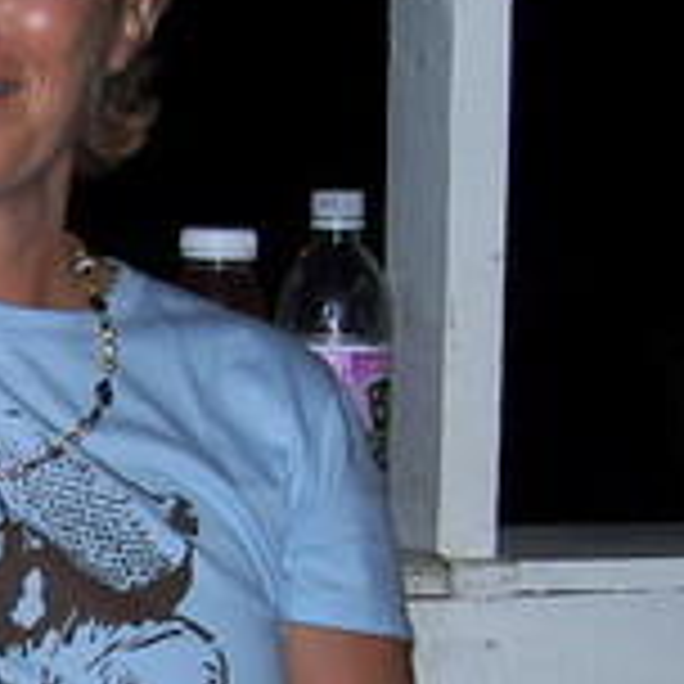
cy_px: 652
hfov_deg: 12.2
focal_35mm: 134
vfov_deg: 12.9
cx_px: -450
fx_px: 2996
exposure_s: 1/60
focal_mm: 6
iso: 80
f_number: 2.7
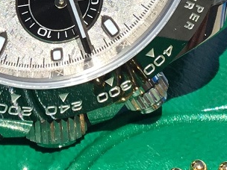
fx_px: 984
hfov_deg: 13.0
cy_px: 6
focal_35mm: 150
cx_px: 4
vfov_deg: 9.8
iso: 25
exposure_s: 1/1359
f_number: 2.4
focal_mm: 3.3
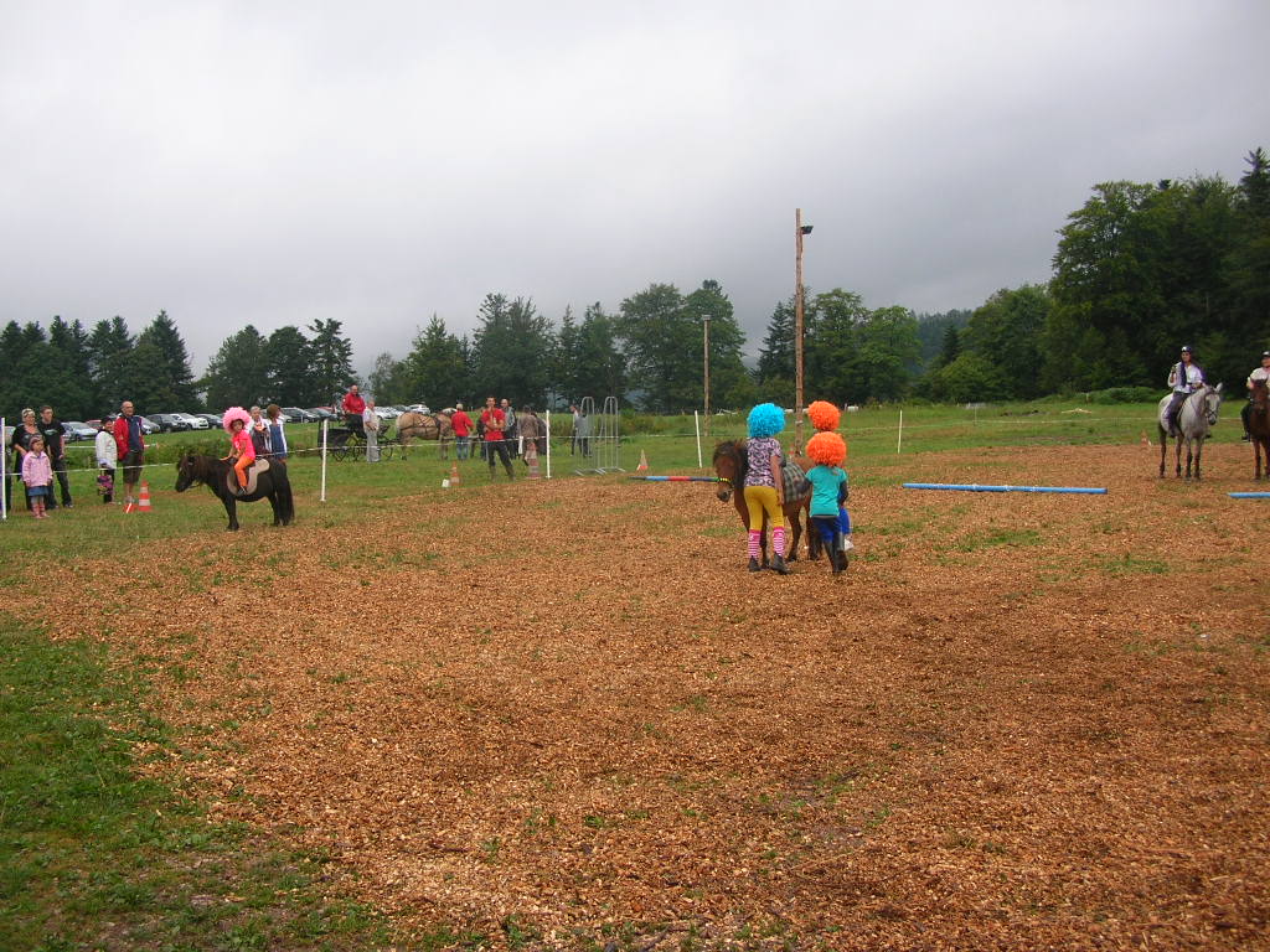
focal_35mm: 35
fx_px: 1284
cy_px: 476
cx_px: 635
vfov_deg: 40.7
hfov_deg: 52.6
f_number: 2.8
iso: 50
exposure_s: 1/97.8
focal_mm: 5.8
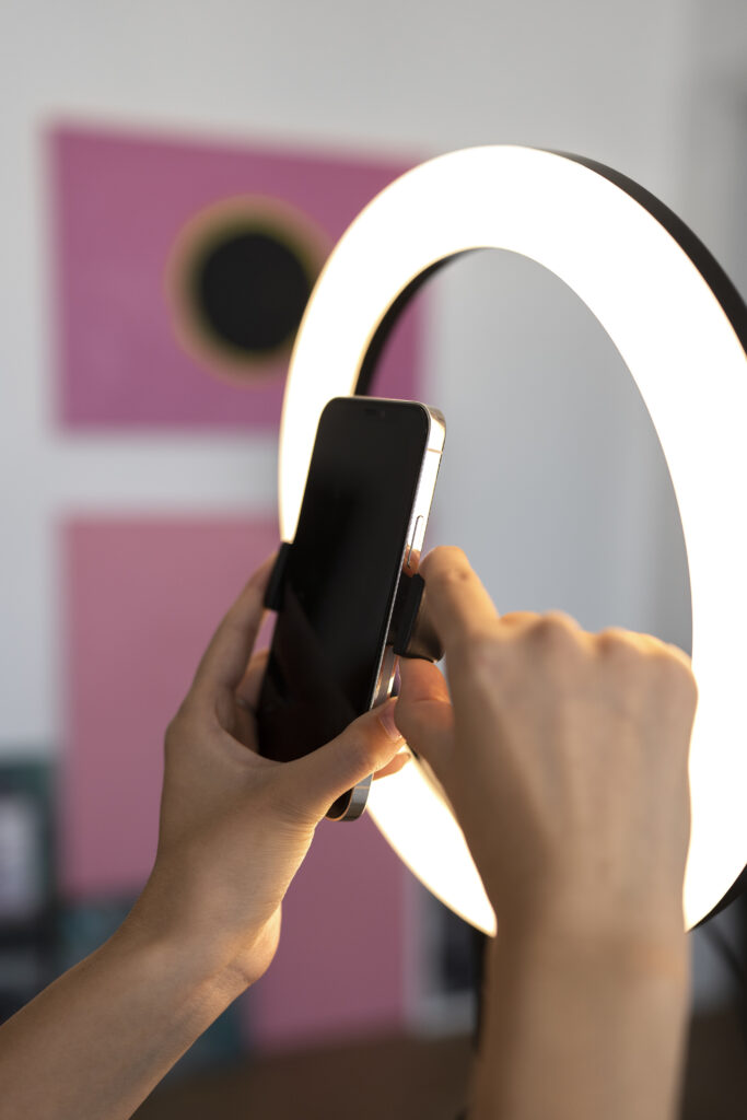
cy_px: 560
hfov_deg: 37.9
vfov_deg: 54.4
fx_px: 1089
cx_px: 374
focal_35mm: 35
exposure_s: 1/800
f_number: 2
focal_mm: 35
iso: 640
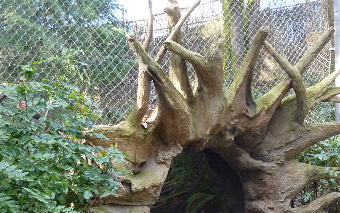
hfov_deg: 35.3
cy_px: 176
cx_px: 230
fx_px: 528
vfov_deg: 22.4
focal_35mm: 57
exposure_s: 1/80
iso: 400
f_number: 3.5
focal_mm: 5.3
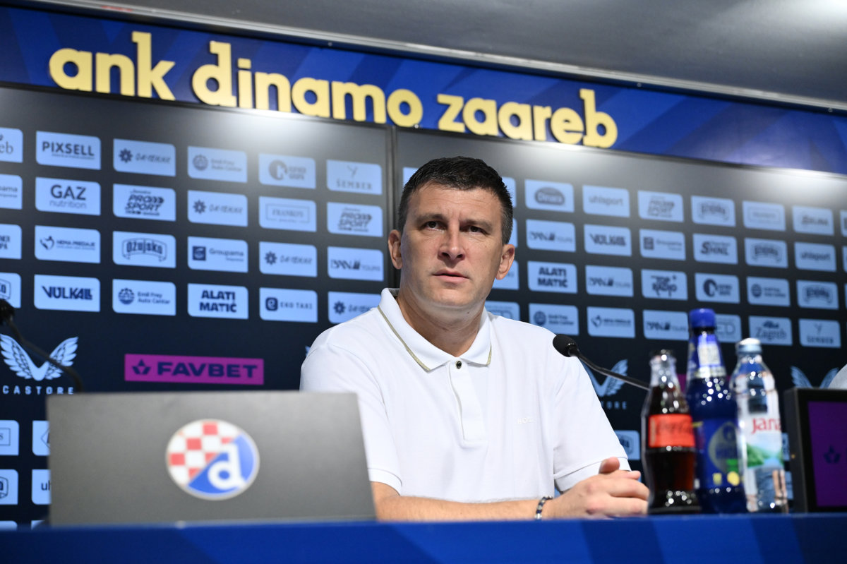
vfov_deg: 19.7
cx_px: 424
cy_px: 282
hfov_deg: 29.3
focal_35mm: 69
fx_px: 1623
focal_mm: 69
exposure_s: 1/1250
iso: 3200
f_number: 4
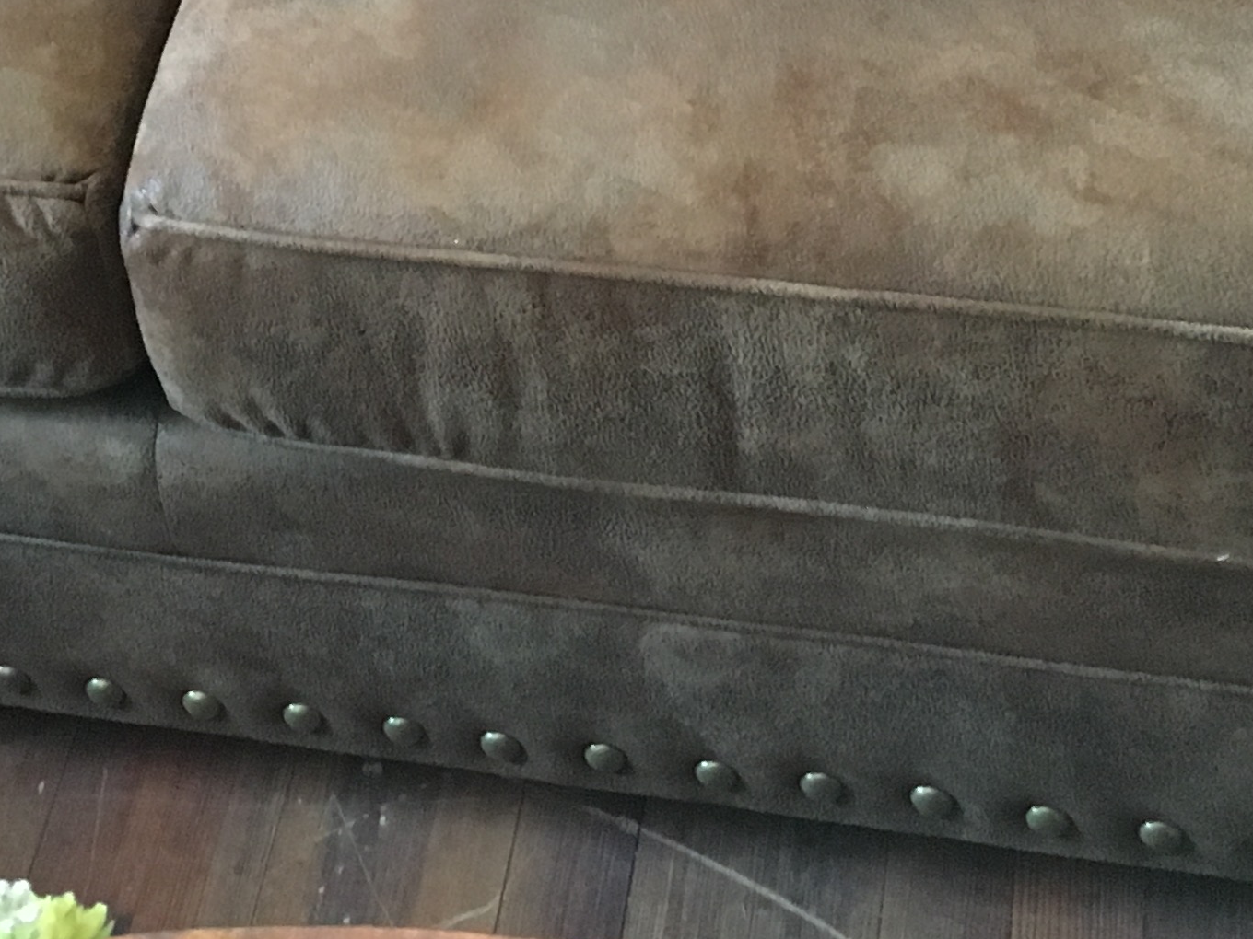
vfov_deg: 16.1
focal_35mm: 86
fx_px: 3113
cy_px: -341
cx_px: 294
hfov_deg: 22.5
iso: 200
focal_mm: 4.15
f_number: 2.2
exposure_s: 1/15
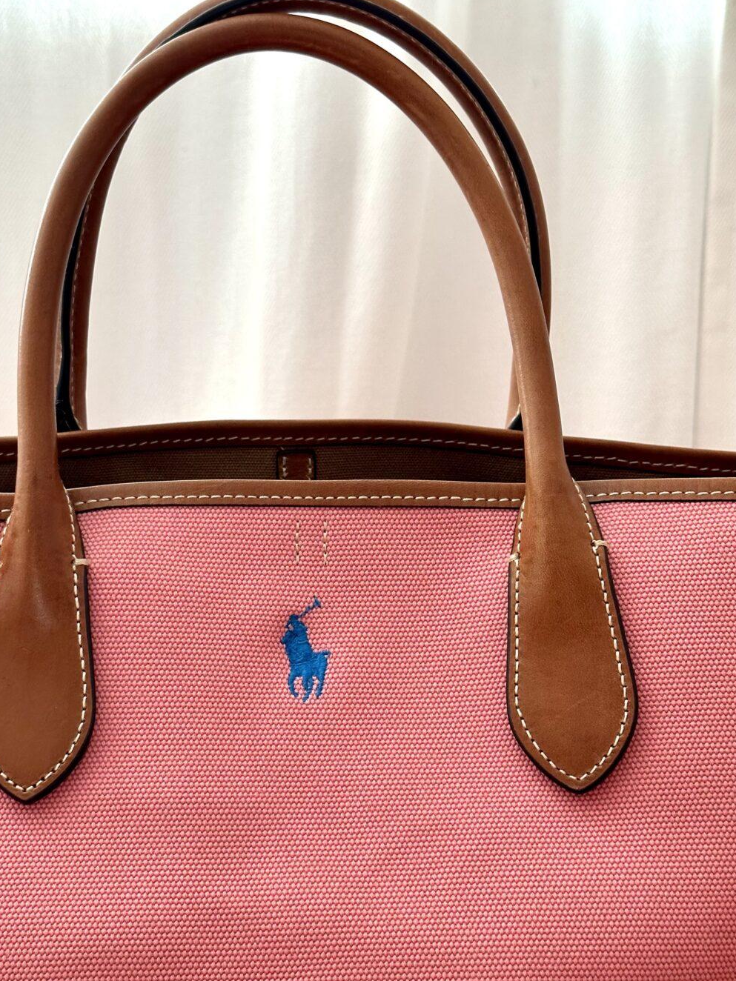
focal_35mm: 58
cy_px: 575
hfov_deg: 25.2
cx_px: 294
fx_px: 1644
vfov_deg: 33.2
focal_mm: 6.86
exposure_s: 1/60
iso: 160
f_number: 1.78
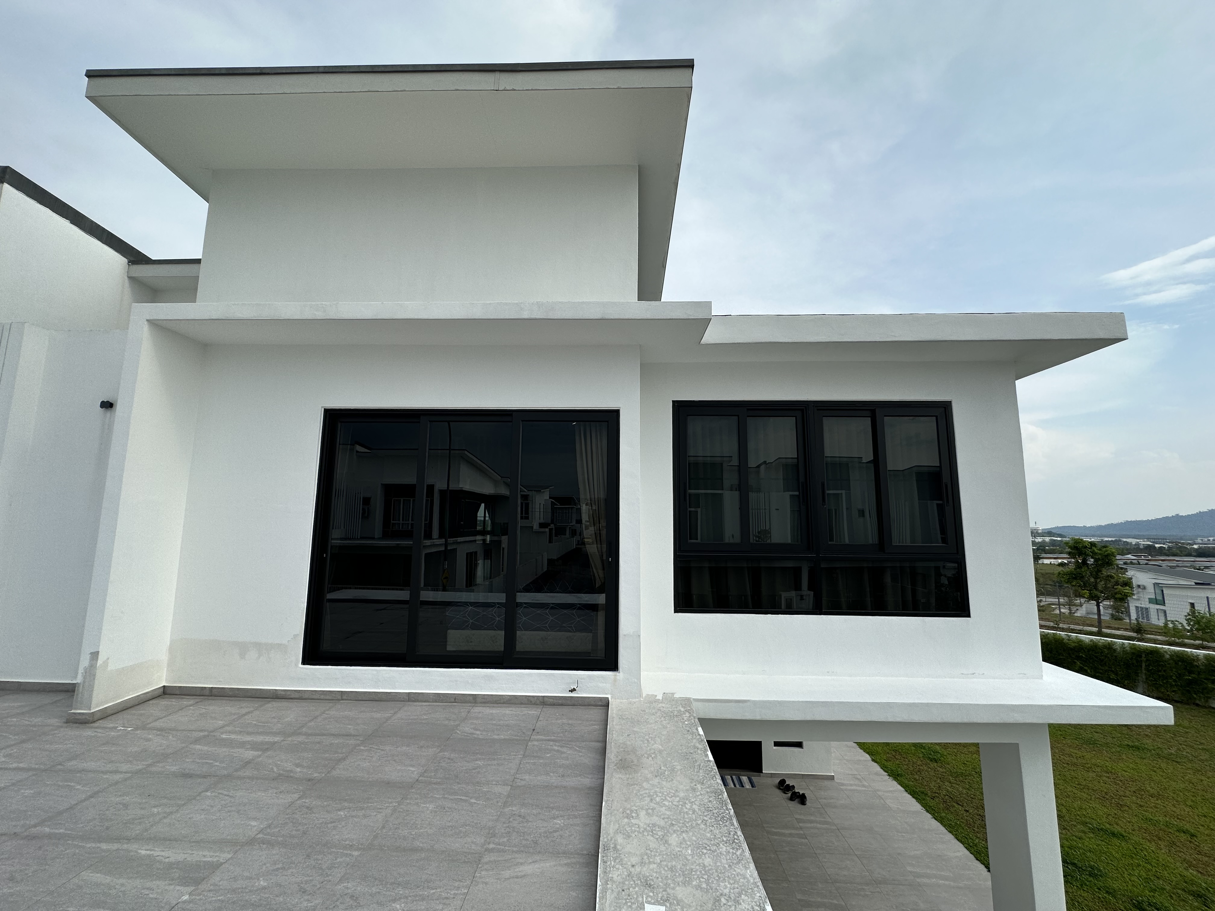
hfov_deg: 102.1
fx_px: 491
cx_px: 608
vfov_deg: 85.7
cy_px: 456
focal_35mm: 14
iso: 40
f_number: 2.2
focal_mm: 2.22
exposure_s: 1/1401
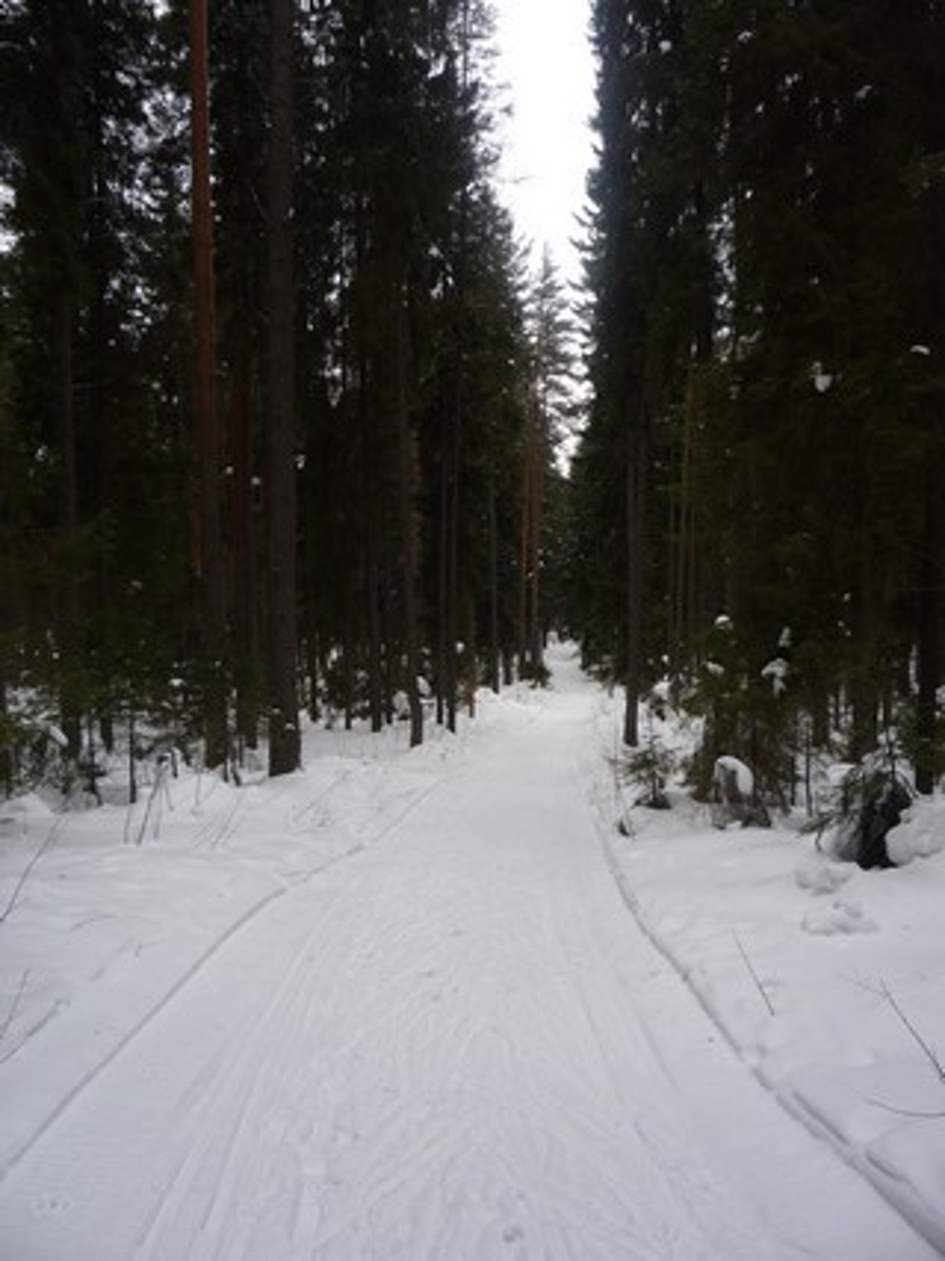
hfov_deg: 46.8
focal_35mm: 30
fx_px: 1093
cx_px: 472
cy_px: 630
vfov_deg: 60.0
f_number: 4
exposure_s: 1/160
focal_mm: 5.2
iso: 100
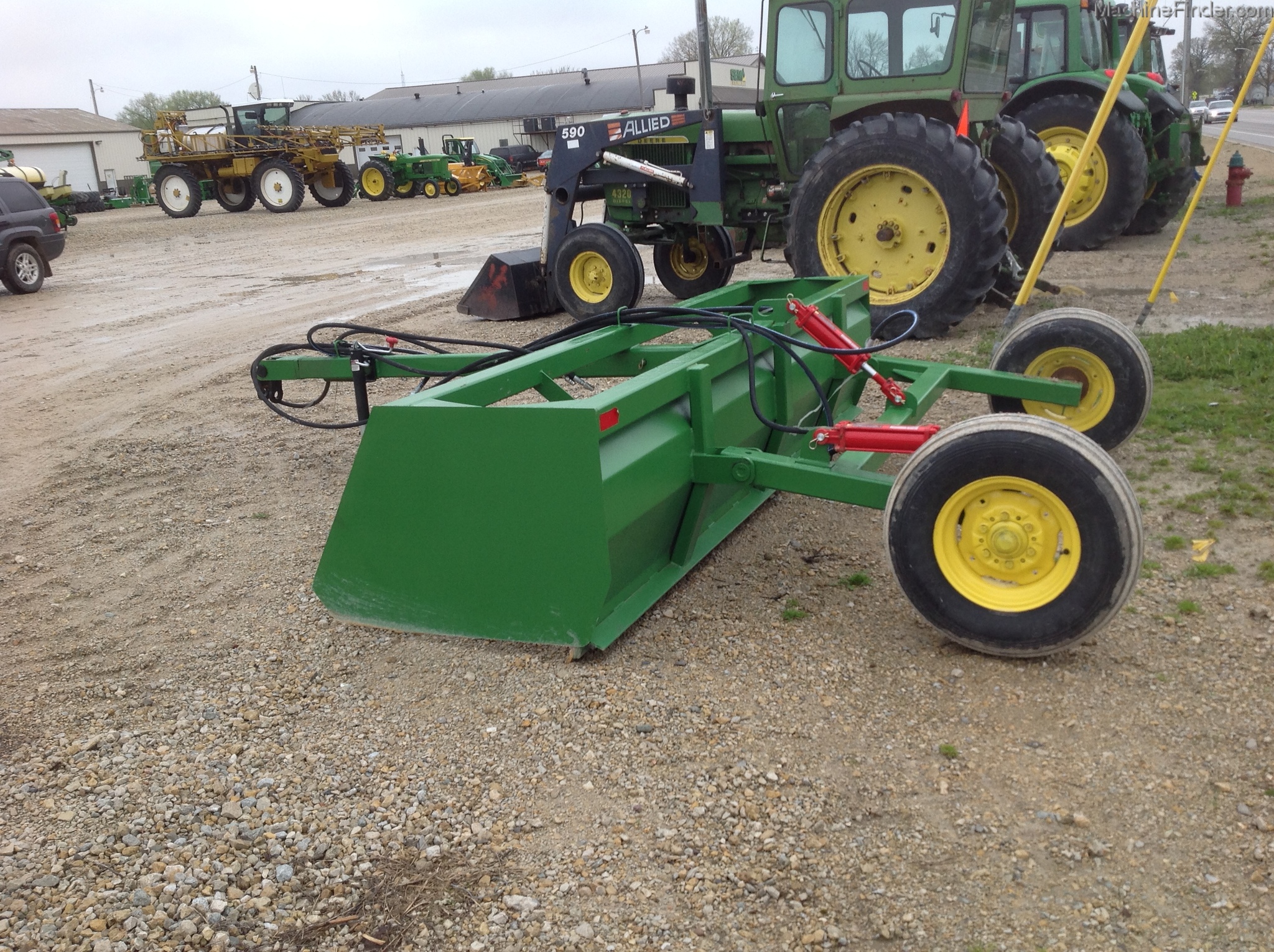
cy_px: 476
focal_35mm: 35
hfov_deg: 52.7
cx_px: 637
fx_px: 1286
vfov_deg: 40.6
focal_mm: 4.28
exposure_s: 1/293
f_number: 2.4
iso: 50
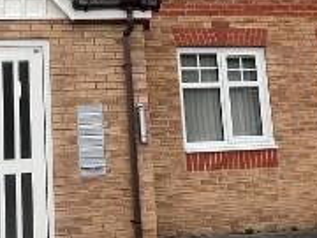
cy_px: -67
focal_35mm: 74
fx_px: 678
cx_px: 74
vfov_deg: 18.6
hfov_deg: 26.0
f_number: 1.8
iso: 32
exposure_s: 1/598
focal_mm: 1.57
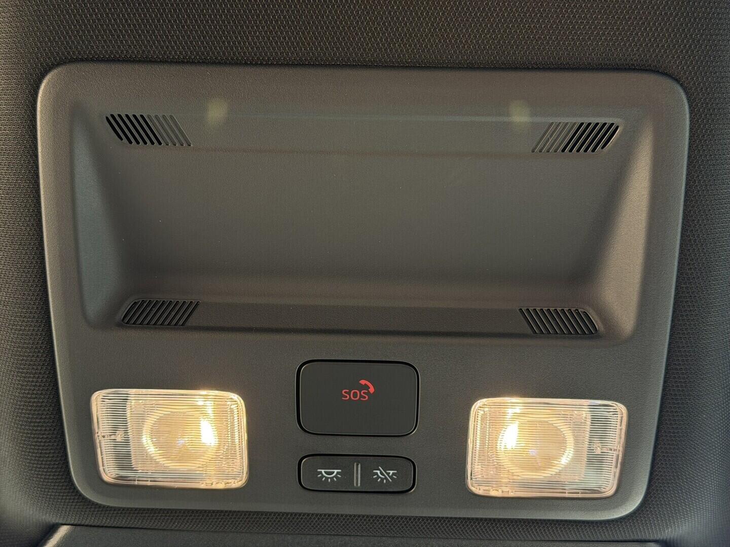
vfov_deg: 30.3
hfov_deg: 39.7
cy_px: 274
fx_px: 1012
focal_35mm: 48
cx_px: 365
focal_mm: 6.76
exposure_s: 1/127
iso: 200
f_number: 1.78
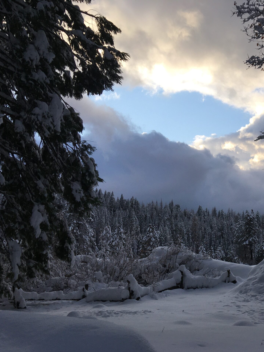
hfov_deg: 35.2
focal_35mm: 39
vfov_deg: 47.9
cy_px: 177
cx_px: 224
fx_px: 397
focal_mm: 4.15
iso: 25
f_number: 2.2
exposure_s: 1/1115
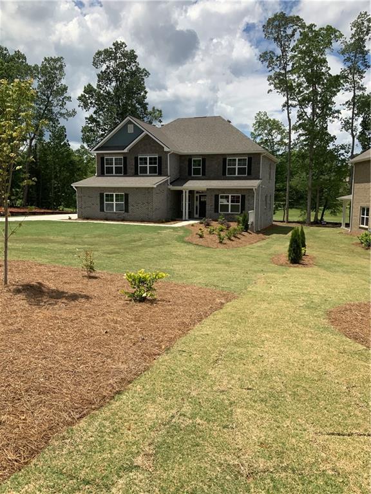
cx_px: 186
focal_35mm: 29
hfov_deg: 48.2
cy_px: 247
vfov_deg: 61.7
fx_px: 414
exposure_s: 1/2667
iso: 20
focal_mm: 3
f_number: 1.8
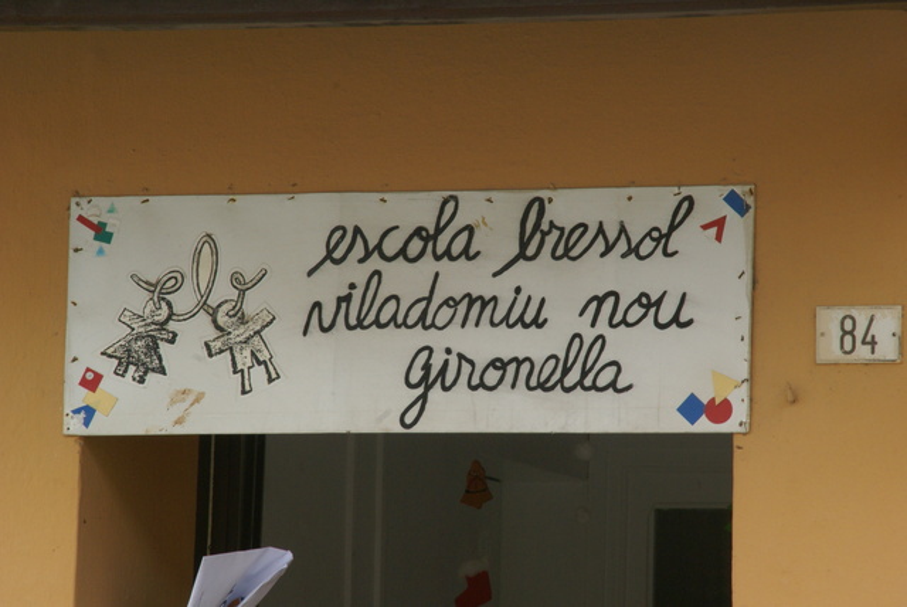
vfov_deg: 6.1
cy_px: 304
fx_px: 5674
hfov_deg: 9.1
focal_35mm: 225
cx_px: 454
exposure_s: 1/60
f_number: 22
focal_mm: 150
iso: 400
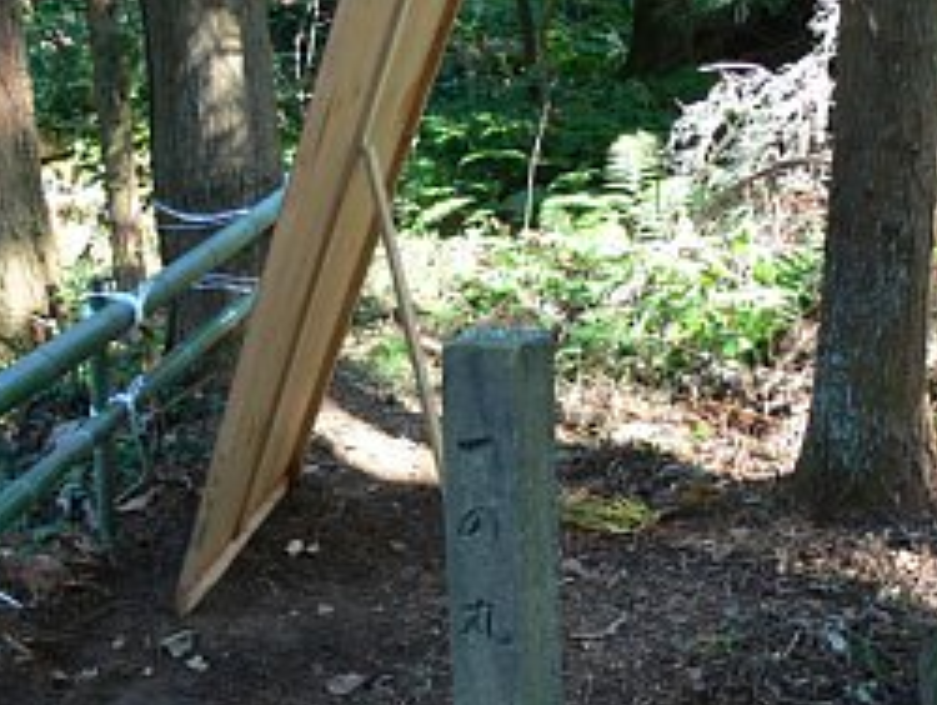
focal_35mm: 56
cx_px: 424
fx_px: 1517
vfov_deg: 25.9
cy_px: 495
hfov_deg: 34.3
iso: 80
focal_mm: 7.4
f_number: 2.8
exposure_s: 1/40
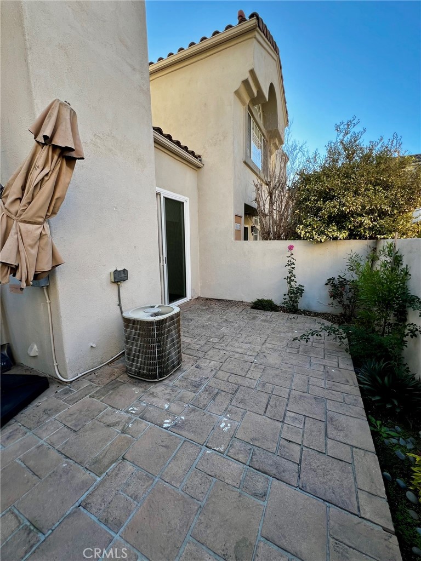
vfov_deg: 106.2
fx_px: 211
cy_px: 280
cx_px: 210
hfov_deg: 89.9
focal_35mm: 13
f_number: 1.8
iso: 32
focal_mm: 1.57
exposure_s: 1/224
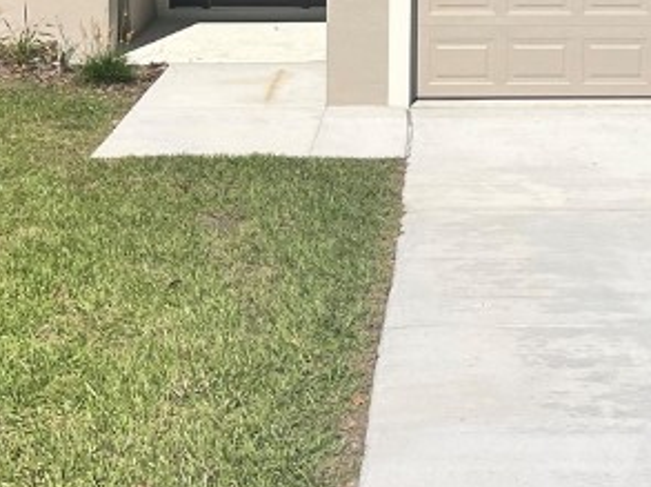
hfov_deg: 21.2
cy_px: -200
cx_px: 549
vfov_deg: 15.2
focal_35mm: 91
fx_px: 1709
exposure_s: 1/6897
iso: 50
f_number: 1.6
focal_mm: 5.1
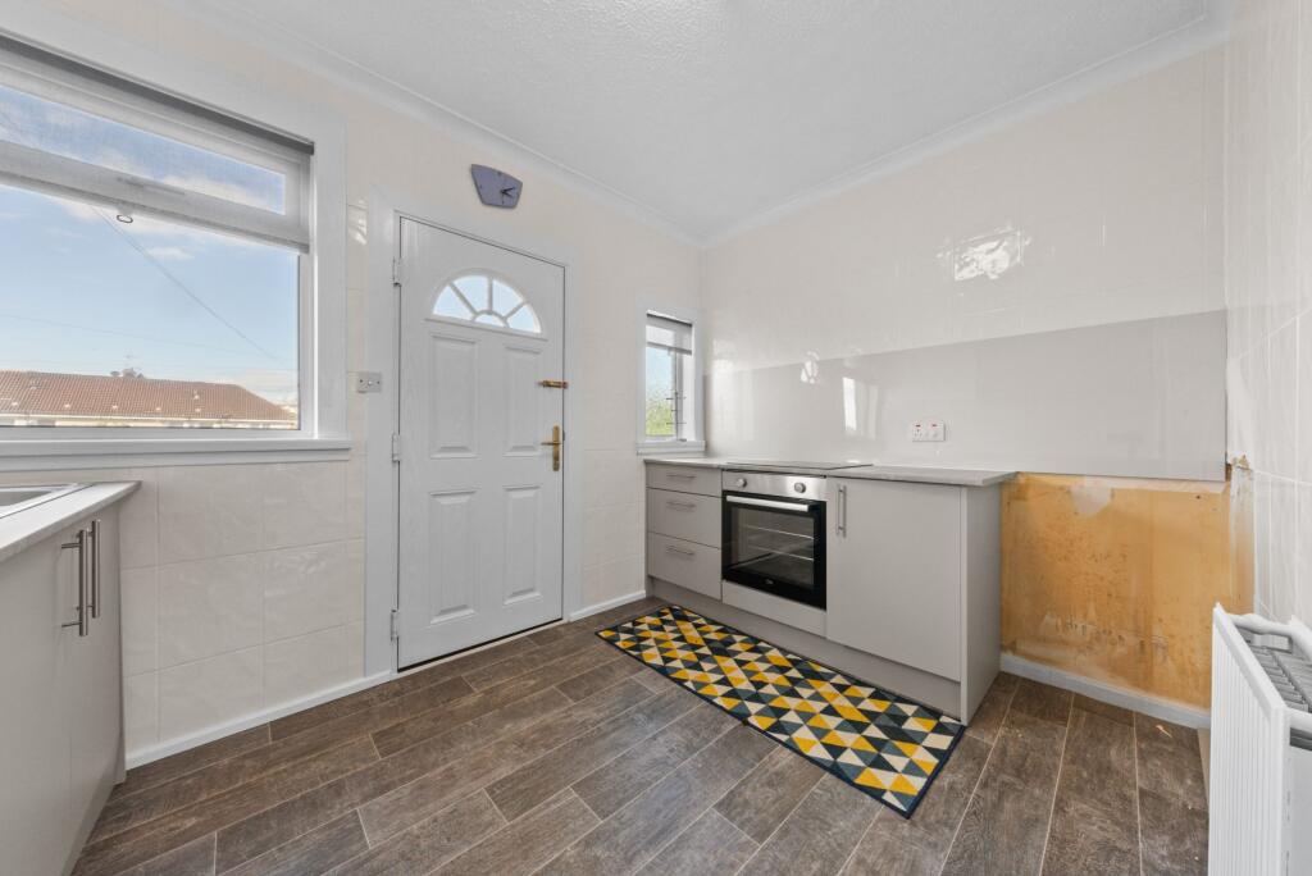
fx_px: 438
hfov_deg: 112.6
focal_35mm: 12
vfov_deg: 90.1
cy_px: 438
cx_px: 656
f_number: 16
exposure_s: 1/4
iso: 800
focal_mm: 12
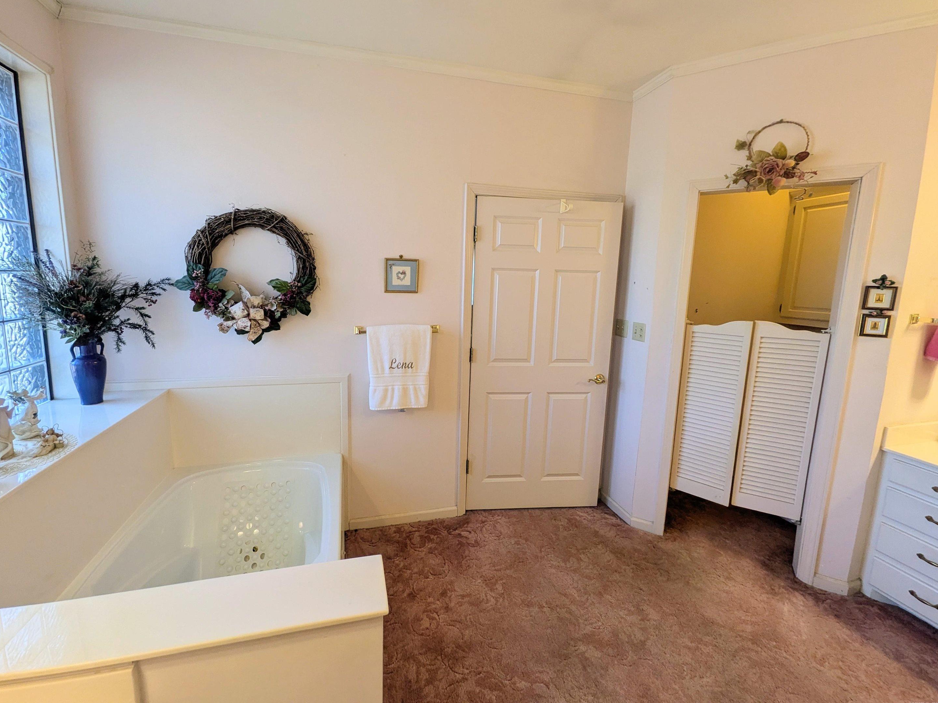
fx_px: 406
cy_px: 332
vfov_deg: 81.7
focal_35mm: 15
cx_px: 438
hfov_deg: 98.0
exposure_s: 1/60
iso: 48
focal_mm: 1.85
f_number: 2.2
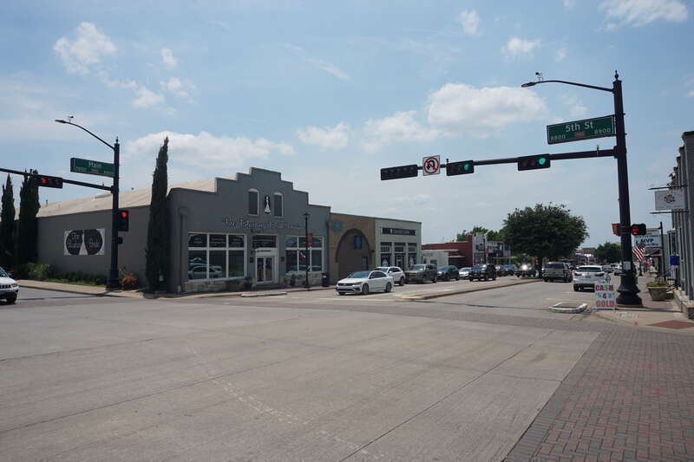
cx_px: 347
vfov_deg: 53.1
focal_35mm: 24
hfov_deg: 73.8
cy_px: 231
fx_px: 463
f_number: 9
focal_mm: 16
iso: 100
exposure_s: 1/400
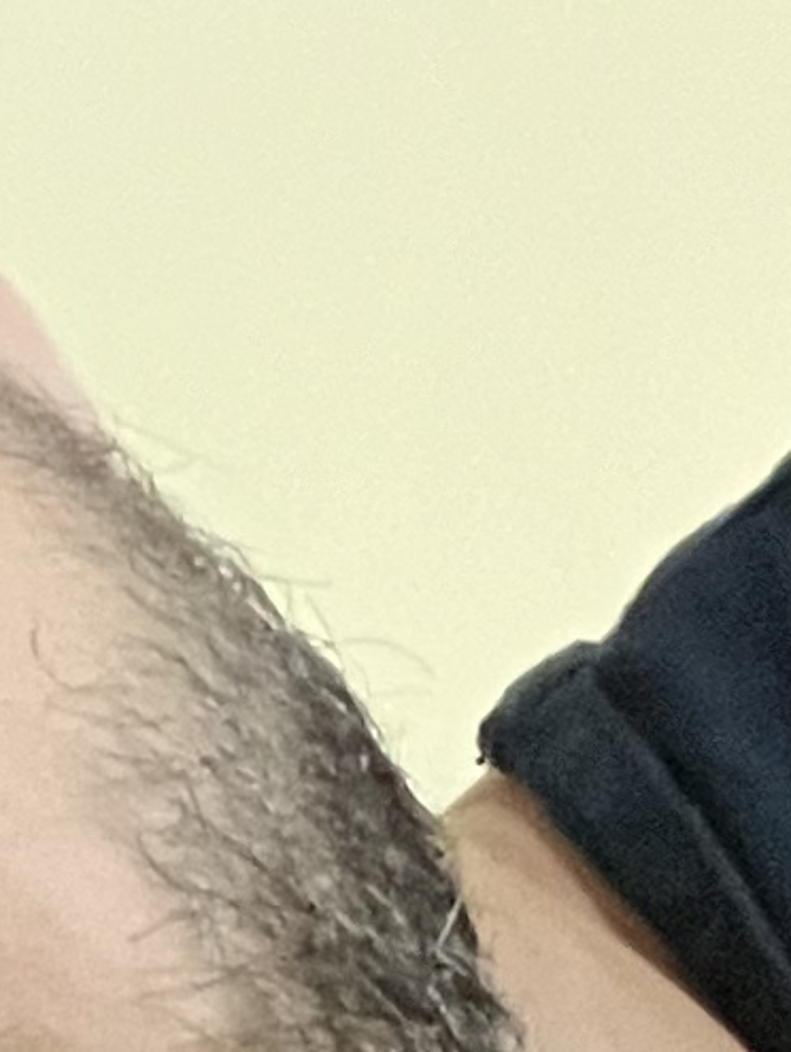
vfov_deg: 9.2
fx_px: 5690
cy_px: 2759
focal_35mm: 187
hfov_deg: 7.7
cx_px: -723
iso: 640
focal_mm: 2.71
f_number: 2.2
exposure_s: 1/30
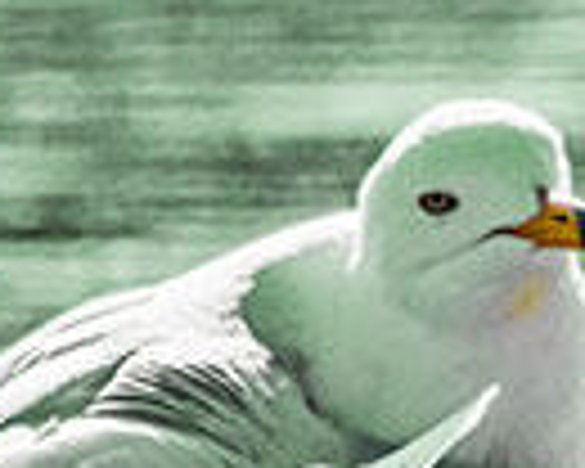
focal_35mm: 4325
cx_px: 666
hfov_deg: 0.4
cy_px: 731
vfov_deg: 0.4
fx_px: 74882
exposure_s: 1/2500
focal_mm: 1200
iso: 1600
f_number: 13
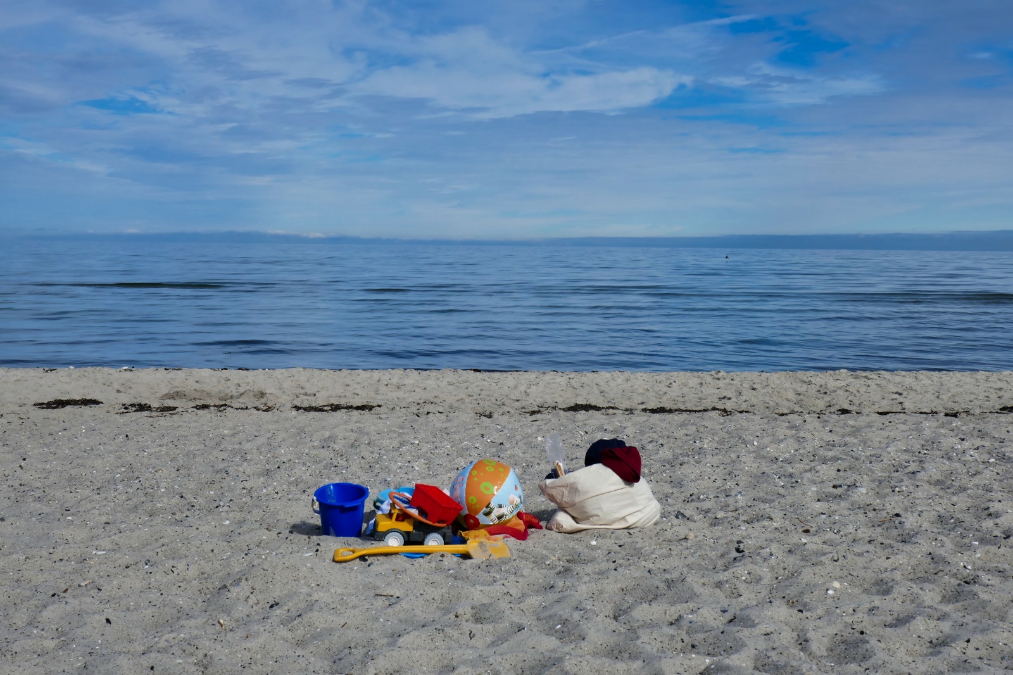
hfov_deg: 39.6
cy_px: 338
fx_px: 1407
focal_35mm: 50
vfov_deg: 27.0
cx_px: 506
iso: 125
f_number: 7.1
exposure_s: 1/1000
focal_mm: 18.2
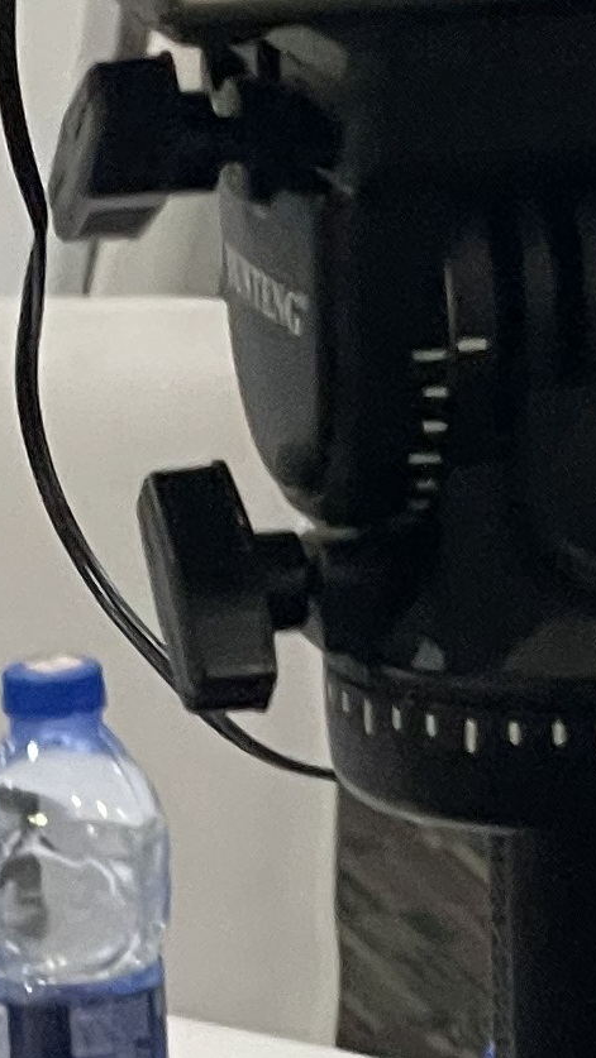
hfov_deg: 4.4
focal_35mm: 273
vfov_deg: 7.9
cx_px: 502
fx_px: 7668
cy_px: 678
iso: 250
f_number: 2
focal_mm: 6
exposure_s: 1/50
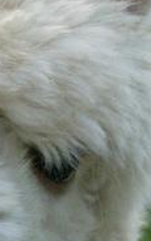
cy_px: 190
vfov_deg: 4.8
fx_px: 2858
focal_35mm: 434
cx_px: -68
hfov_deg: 3.0
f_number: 3.5
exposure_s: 1/250
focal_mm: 29.27
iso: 100
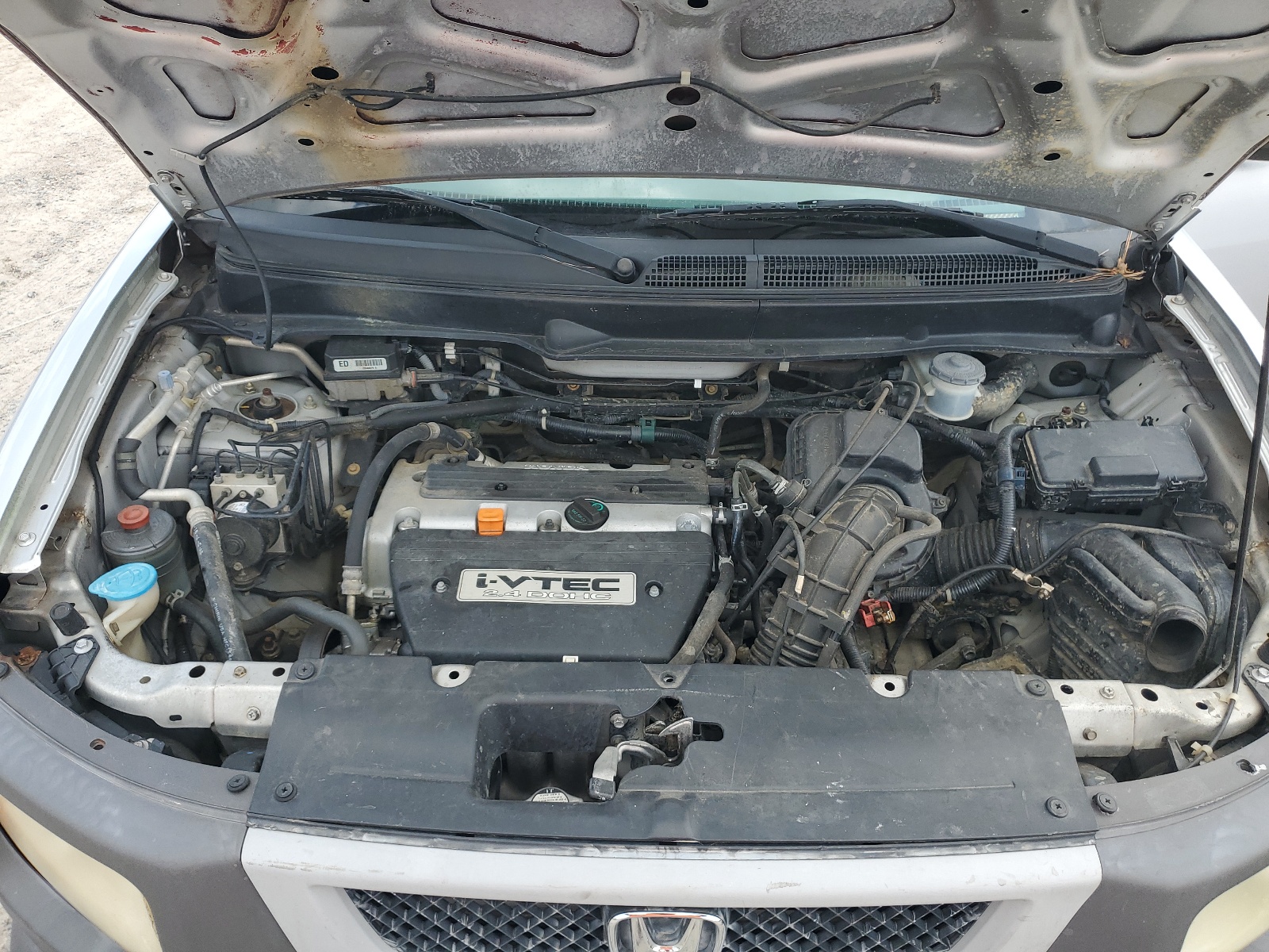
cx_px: 634
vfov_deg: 53.1
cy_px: 476
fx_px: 953
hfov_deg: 67.3
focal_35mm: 26
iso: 50
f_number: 1.5
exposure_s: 1/833
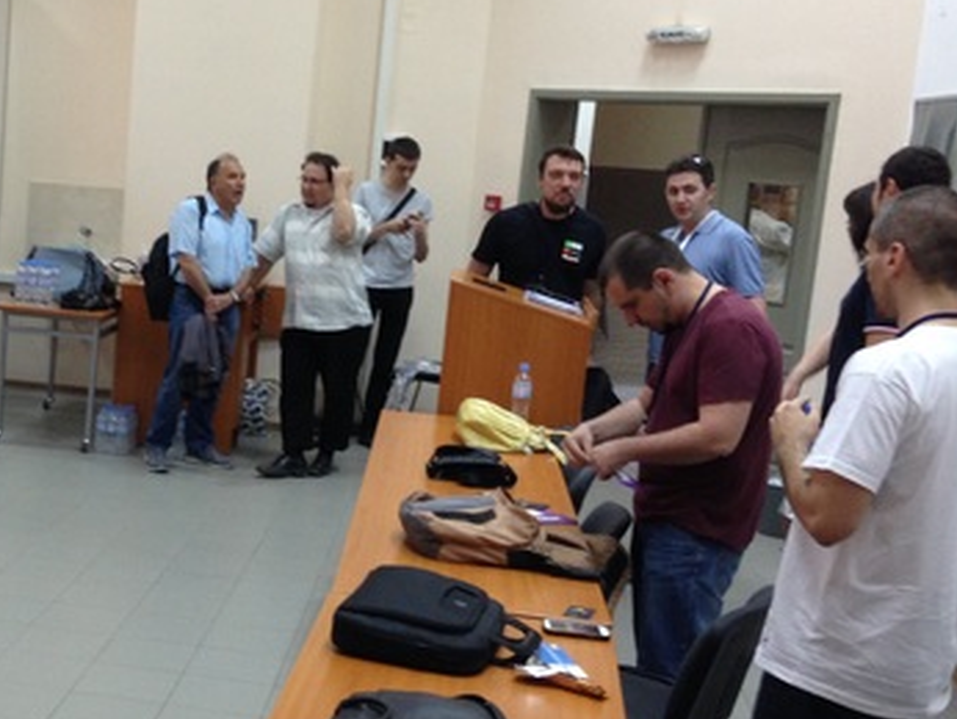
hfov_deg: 30.6
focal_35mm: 61
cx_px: 141
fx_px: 1688
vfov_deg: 24.0
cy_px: 398
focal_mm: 4.12
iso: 125
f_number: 2.4
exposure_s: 1/20
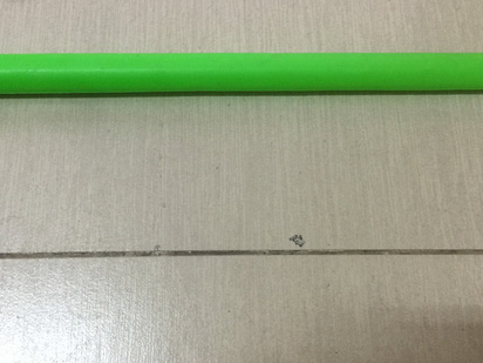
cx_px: 225
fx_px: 628
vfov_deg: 31.7
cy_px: 100
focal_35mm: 45
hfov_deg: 42.1
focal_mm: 4.15
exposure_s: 1/17
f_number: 2.2
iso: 100
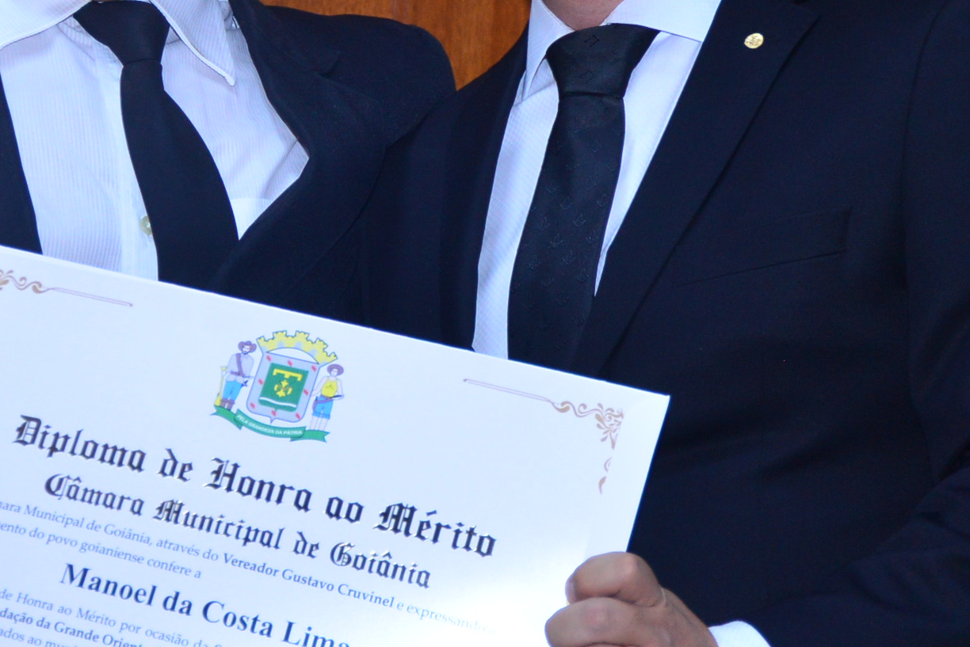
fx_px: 4636
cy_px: 174
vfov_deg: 8.0
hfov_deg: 11.9
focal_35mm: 172
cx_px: 275
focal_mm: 70
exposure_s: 1/100
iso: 1600
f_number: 5.3
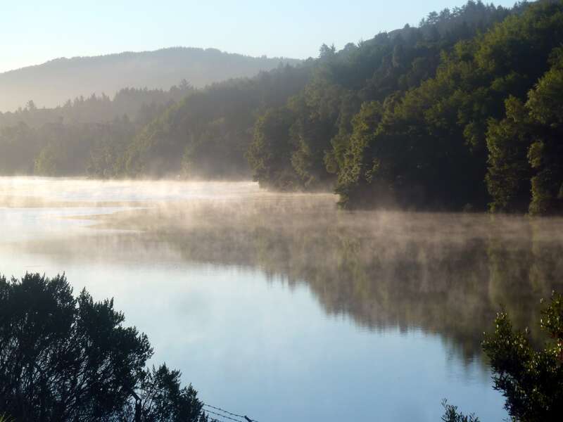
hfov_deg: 14.4
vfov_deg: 10.8
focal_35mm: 137
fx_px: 2228
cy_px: 211
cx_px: 282
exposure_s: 1/320
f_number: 4.5
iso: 80
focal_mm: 22.5
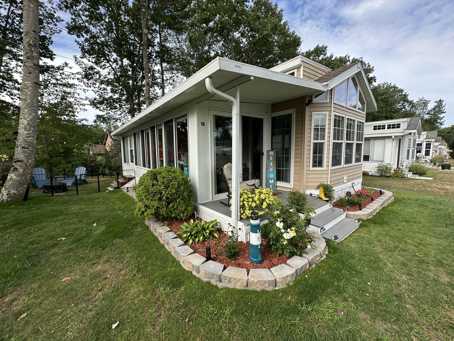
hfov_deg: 102.1
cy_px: 170
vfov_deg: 85.7
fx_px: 184
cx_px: 227
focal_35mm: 14
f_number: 2.2
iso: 40
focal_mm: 2.22
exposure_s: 1/351
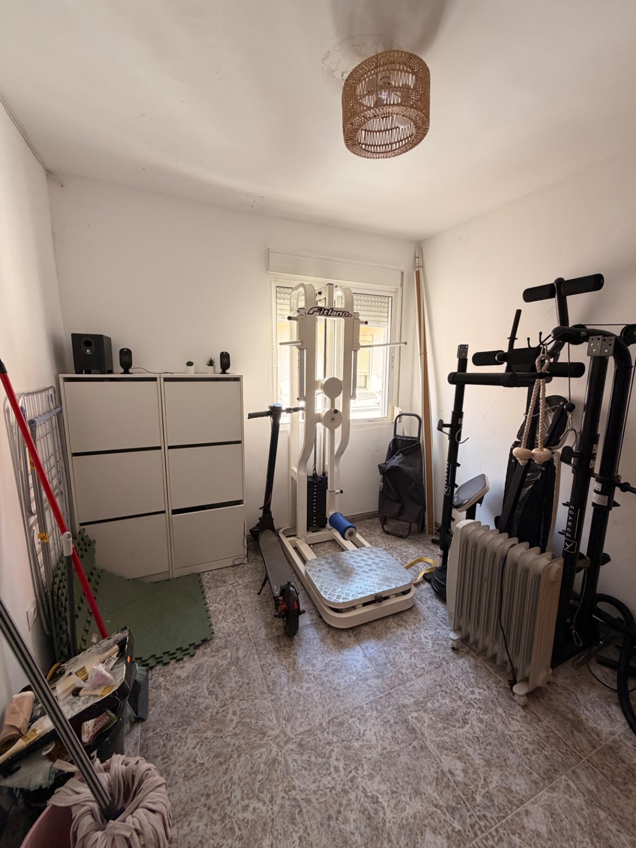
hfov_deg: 85.7
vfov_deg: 102.1
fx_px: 343
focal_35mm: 14
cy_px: 424
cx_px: 318
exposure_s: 1/121
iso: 125
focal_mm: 2.22
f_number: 2.2
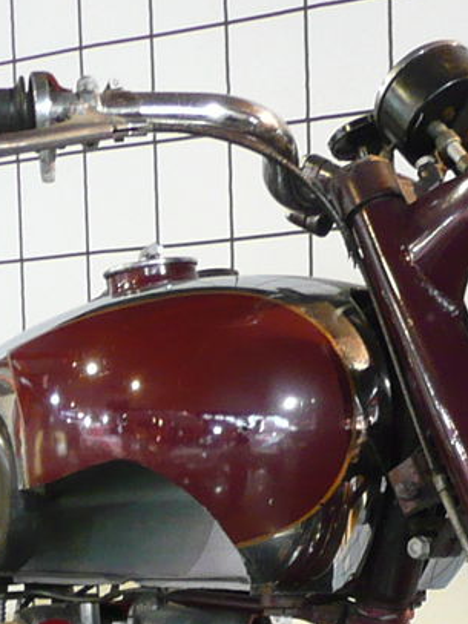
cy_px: 826
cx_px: 522
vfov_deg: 15.3
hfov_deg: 11.9
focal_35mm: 122
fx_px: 2200
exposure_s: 1/5
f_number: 3.3
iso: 200
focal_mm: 4.6
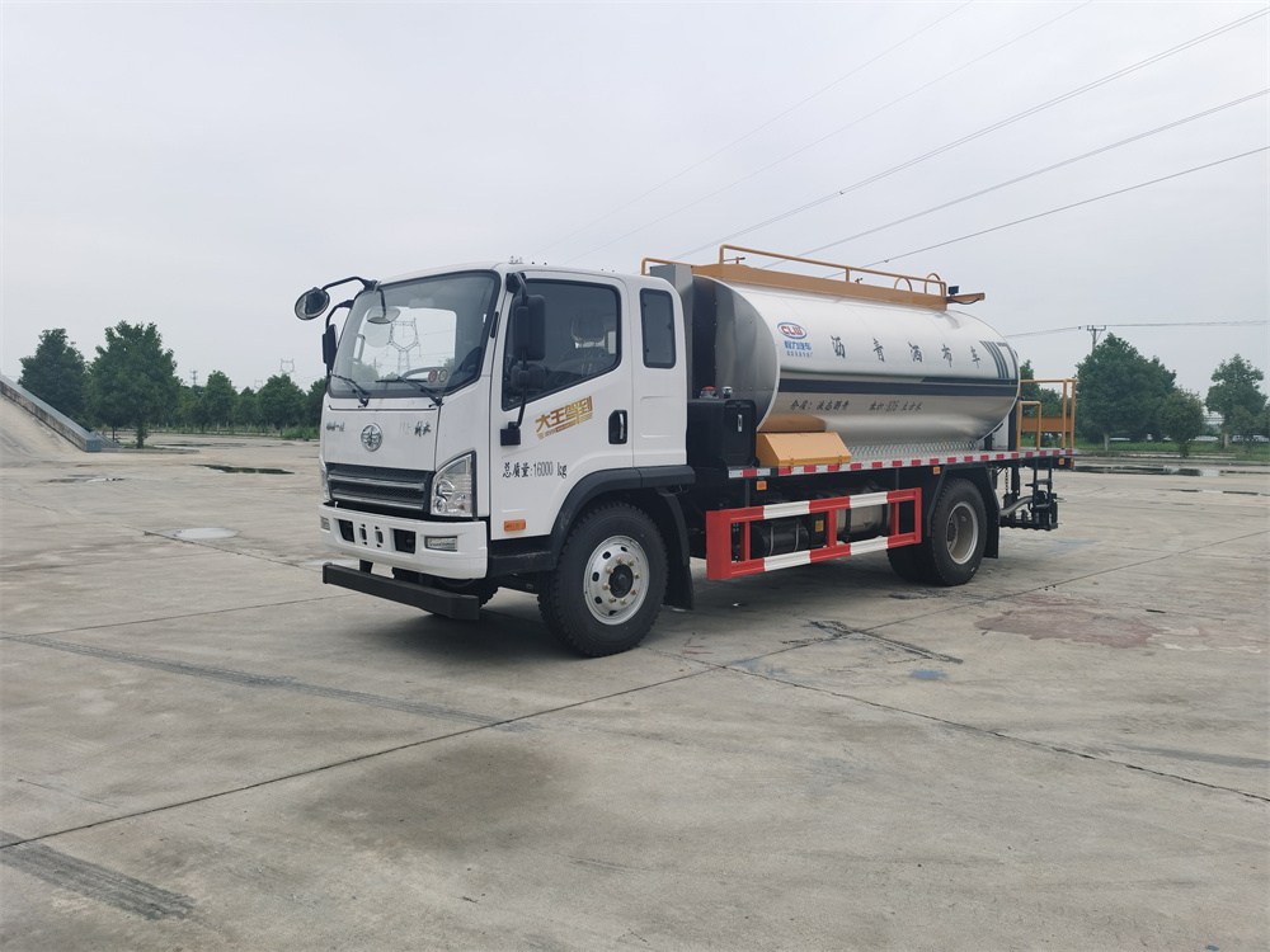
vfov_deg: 51.4
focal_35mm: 27
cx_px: 635
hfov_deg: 65.3
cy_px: 476
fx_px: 991
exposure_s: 1/1618
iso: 50
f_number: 1.6
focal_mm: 5.56
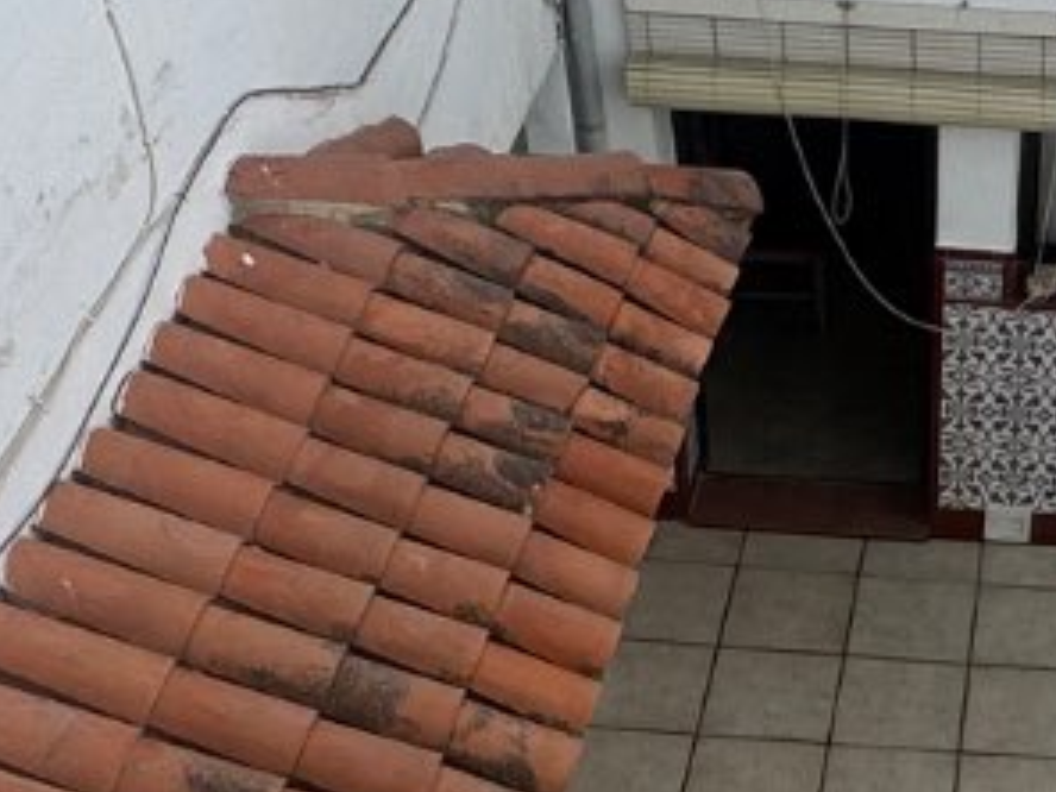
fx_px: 2166
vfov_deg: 20.6
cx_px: 1327
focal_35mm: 71
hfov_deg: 24.4
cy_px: 551
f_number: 2.2
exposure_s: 1/1277
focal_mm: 2.22
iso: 50
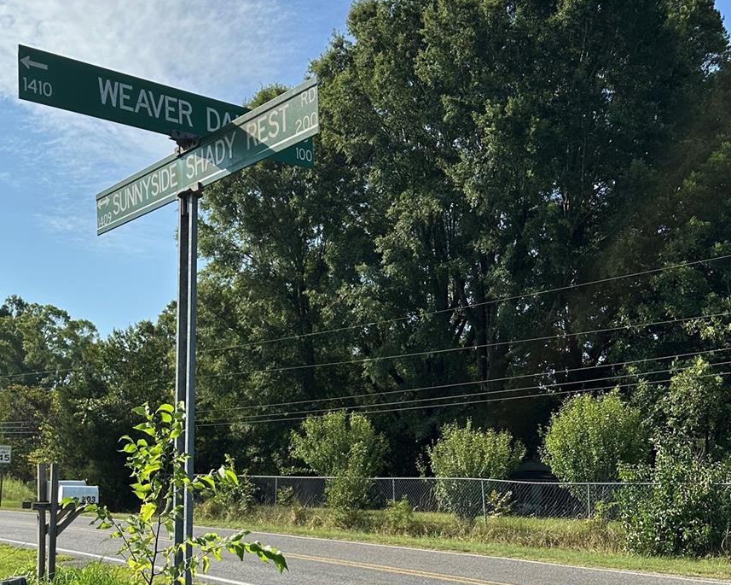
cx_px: 253
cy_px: 403
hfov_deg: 43.3
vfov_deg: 35.2
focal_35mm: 42
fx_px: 908
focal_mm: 6.86
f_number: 1.78
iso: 80
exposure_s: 1/5263
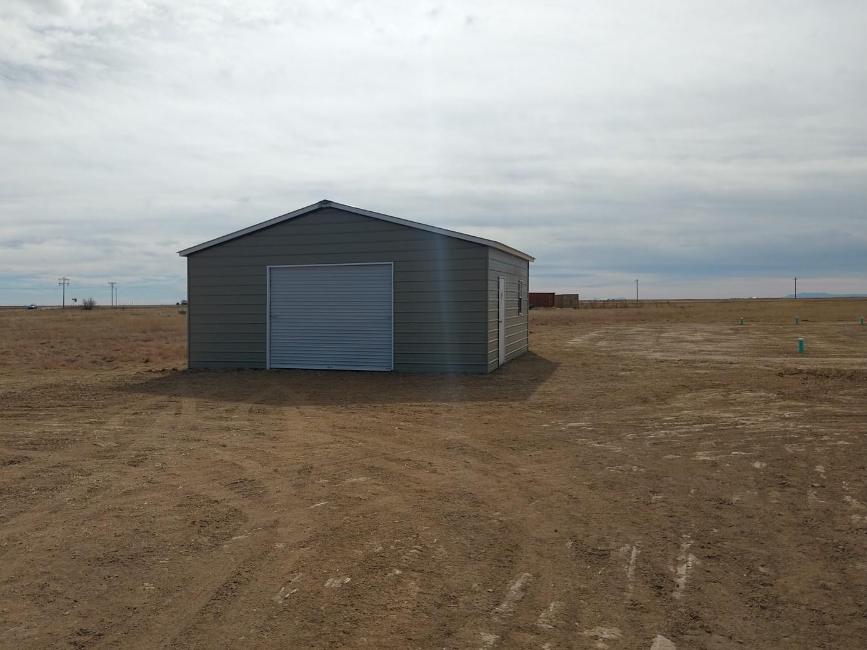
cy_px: 318
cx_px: 369
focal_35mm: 30
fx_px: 751
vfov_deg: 46.8
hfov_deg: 59.7
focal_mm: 4
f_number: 1.8
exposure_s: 1/2182
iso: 20
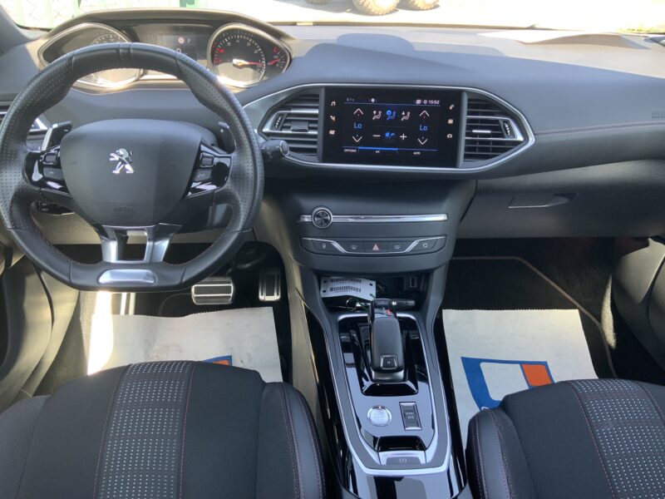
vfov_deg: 48.2
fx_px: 557
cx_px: 332
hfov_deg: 61.7
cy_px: 250
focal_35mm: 29
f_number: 1.8
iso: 64
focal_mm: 3
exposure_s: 1/122
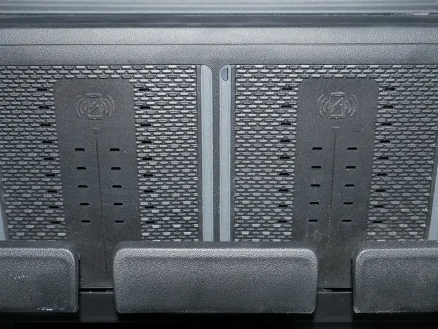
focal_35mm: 58
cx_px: 219
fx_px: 734
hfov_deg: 33.2
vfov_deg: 25.3
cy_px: 164
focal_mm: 29
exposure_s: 1/60
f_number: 5.4
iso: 200
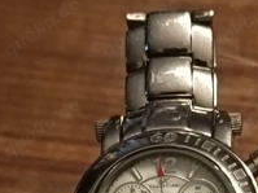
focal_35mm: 145
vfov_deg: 10.0
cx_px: 169
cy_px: 244
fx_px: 1080
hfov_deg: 13.6
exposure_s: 1/33.3
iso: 1623
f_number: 1.75
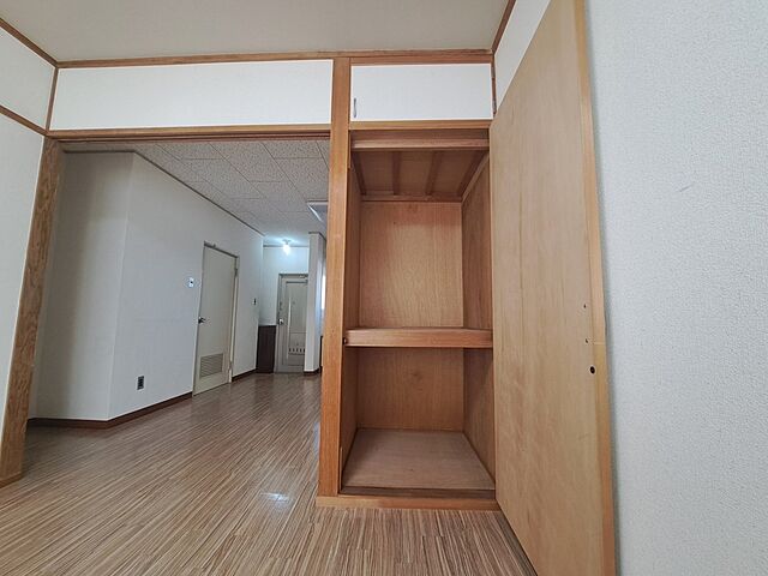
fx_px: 288
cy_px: 288
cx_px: 384
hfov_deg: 106.2
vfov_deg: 89.9
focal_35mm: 13
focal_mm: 1.74
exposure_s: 1/50
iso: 200
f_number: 2.2
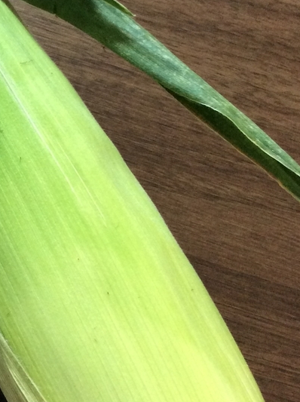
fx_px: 834
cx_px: -29
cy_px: 130
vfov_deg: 26.9
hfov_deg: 19.5
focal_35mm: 72
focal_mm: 3.3
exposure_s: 1/24
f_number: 2.4
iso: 160
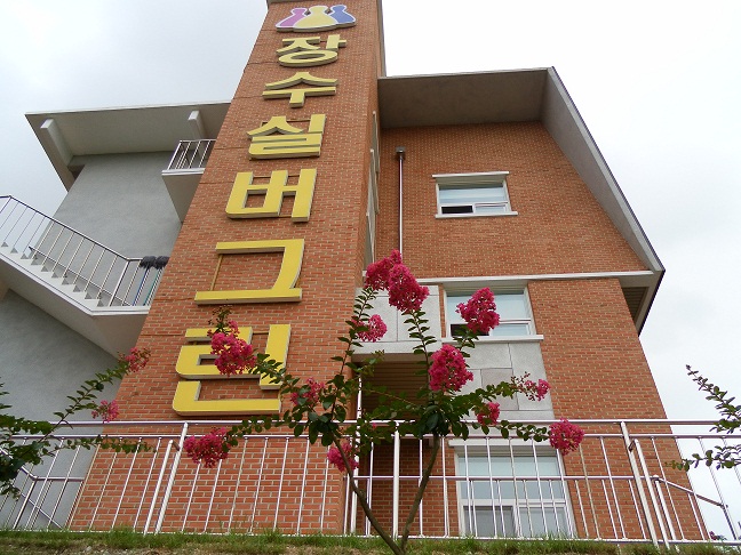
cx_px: 370
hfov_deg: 63.4
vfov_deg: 49.7
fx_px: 599
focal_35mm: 28
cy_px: 278
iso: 80
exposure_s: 1/200
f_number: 3.2
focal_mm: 4.9
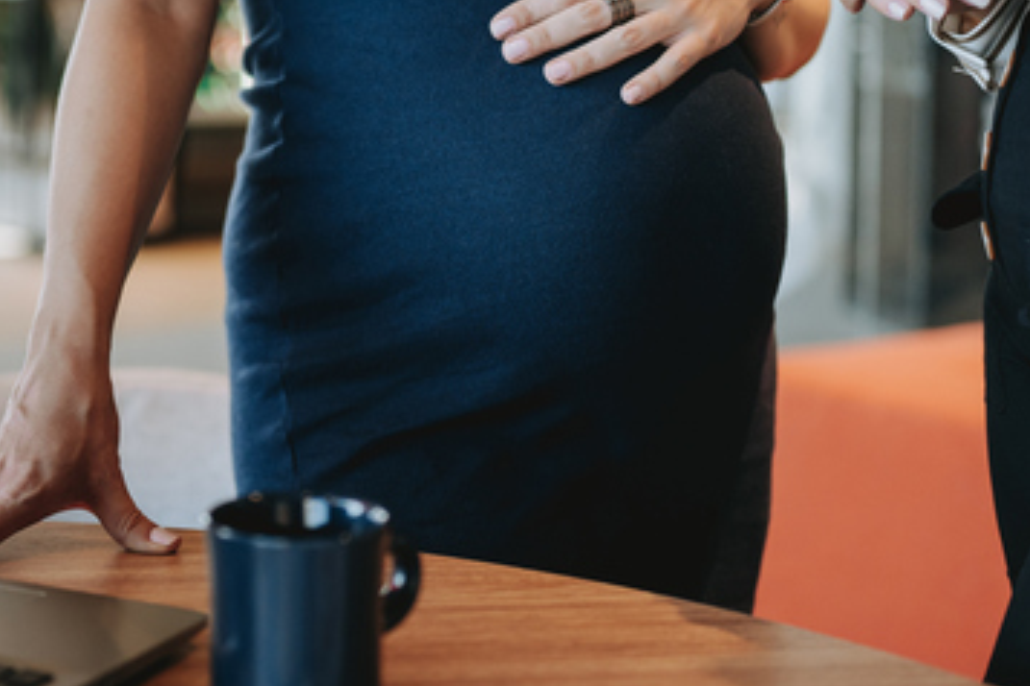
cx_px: 245
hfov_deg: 28.0
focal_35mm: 71
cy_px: 79
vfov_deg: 18.9
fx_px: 2031
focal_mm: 35
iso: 400
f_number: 1.6
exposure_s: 1/250
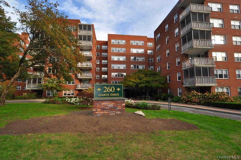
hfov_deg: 100.5
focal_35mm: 15
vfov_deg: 77.2
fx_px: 100
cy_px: 80
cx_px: 120
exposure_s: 1/200
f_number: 6.3
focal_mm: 10
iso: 200
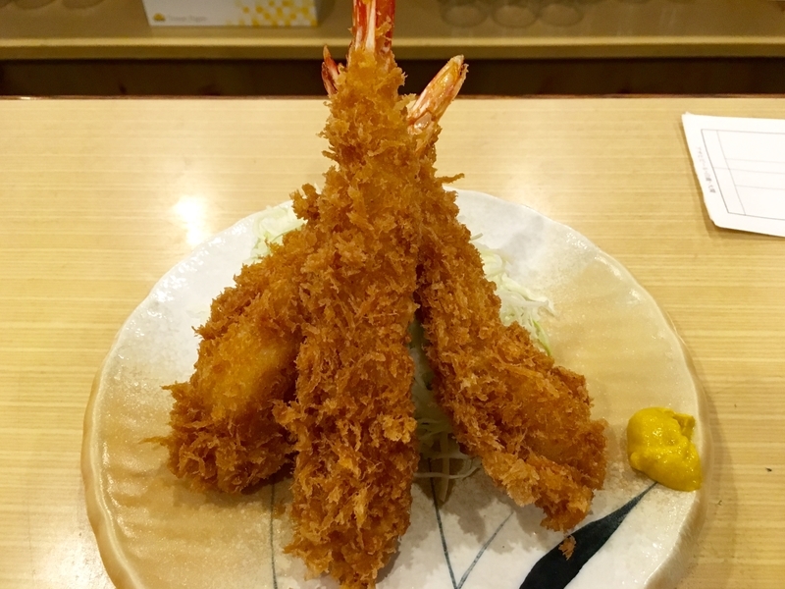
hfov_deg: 61.7
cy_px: 294
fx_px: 658
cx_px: 392
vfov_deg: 48.2
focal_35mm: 29
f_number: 2.2
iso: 200
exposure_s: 1/20
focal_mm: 4.15
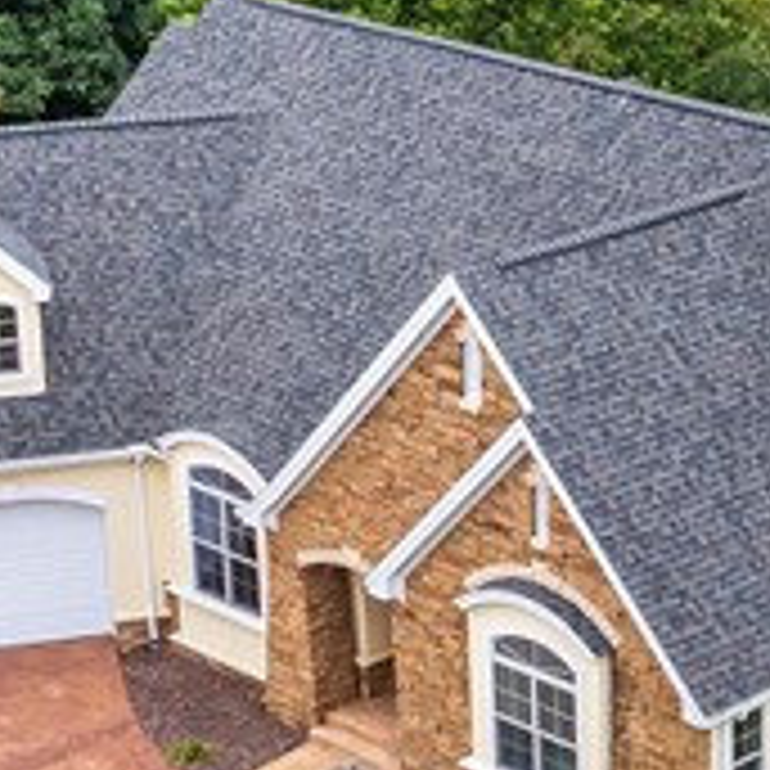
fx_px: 3196
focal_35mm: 127
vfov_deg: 13.7
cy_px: 437
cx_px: 775
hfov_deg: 13.5
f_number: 2.8
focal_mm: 12.29
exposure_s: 1/800
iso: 130
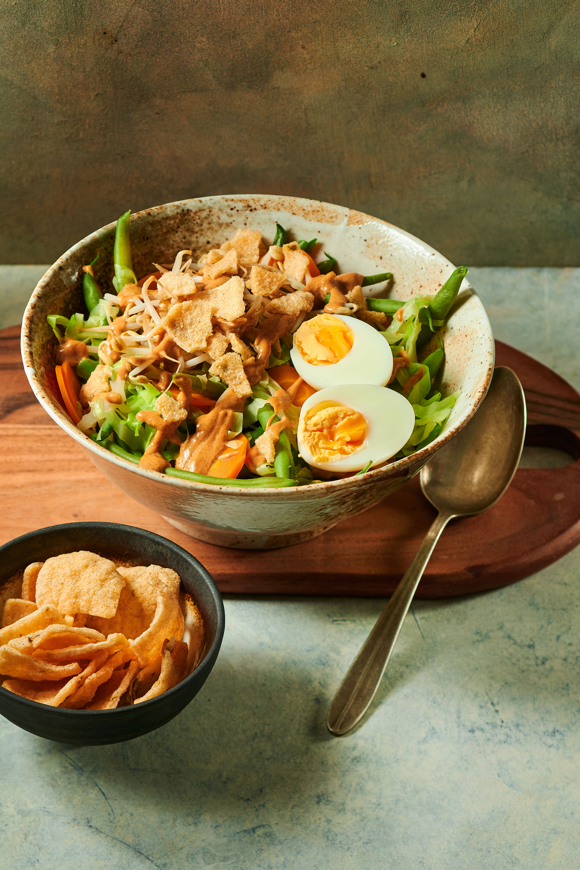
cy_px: 435
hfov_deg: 15.9
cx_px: 291
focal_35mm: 86
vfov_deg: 23.6
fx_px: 2078
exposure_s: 1/125
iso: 100
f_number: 7.1
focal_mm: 85
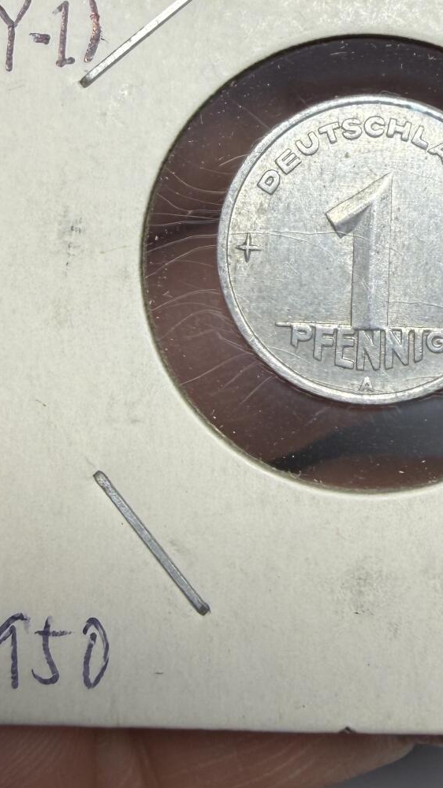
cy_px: 266
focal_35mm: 51
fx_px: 1066
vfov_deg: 40.1
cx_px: 353
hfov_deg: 23.2
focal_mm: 2.22
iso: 40
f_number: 2.2
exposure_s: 1/150
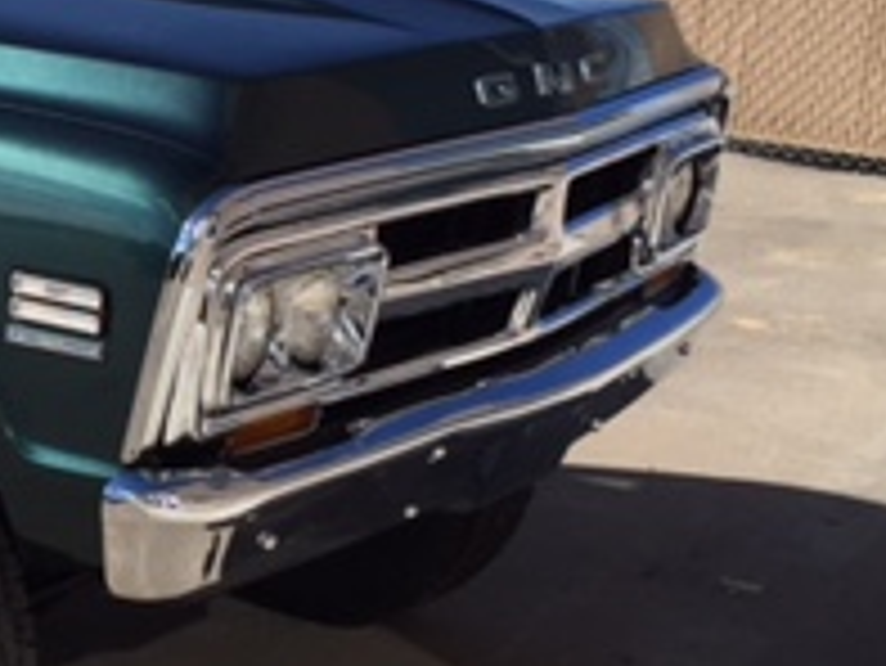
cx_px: -297
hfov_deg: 19.1
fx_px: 2407
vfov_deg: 15.7
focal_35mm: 94
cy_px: 248
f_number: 2.2
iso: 32
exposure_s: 1/1883
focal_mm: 4.15
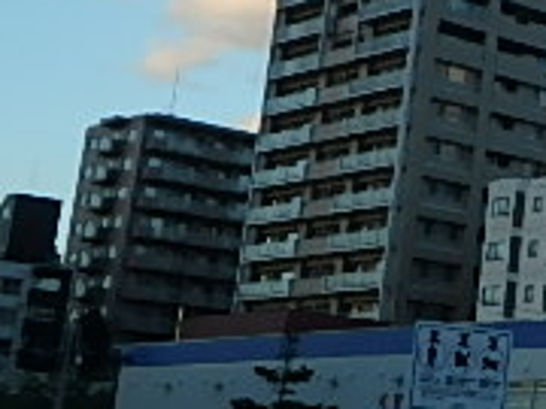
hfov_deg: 16.9
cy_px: 82
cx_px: 874
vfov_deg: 14.3
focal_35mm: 103
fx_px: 1625
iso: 125
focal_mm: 5.2
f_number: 4.6
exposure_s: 1/125
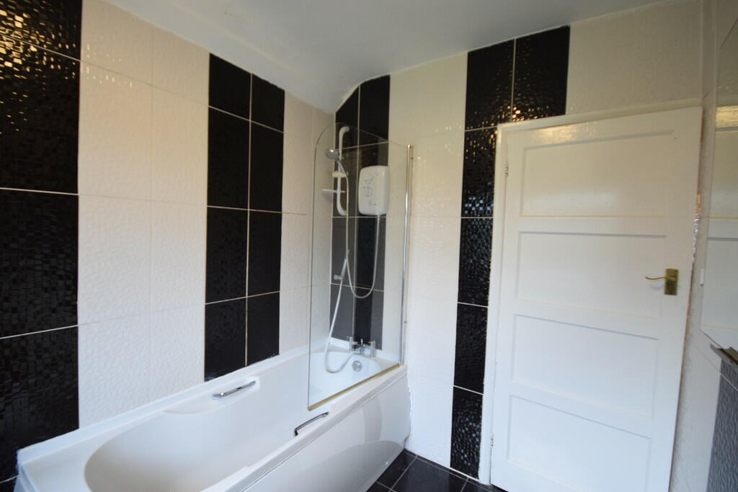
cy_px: 246
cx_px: 369
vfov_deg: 77.3
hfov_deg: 100.4
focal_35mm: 15
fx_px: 308
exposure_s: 1/50
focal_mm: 10
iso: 1250
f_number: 4.5
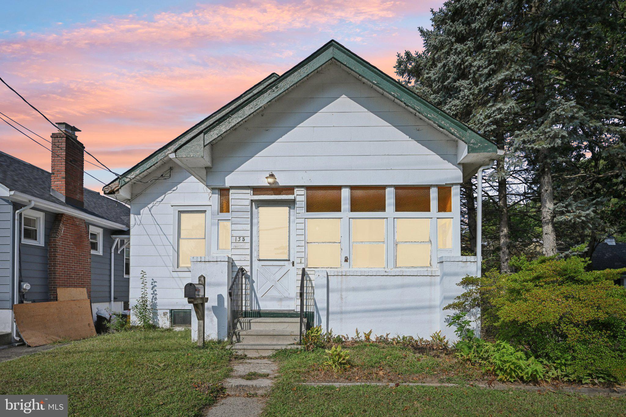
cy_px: 208
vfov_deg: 64.5
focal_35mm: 19
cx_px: 313
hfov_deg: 86.9
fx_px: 330
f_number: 8
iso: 400
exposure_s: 1/1250
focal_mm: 19
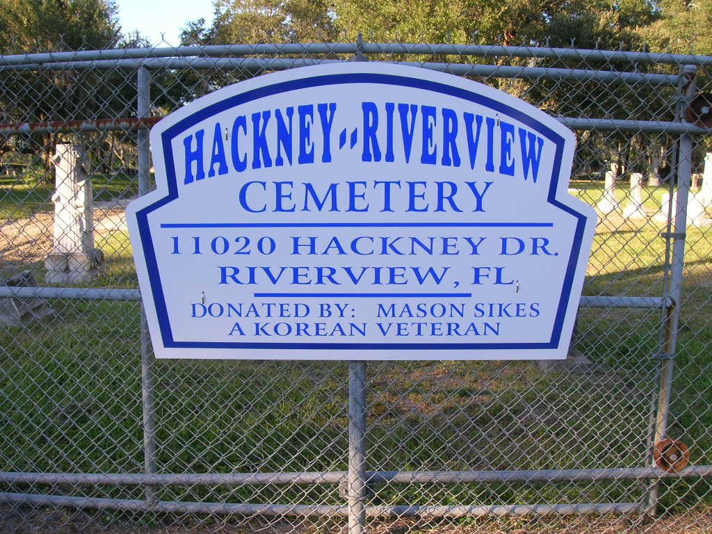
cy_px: 267
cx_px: 356
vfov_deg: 41.8
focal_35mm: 34
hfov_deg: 54.0
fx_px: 699
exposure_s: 1/70.6
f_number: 4.9
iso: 50
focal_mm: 5.7
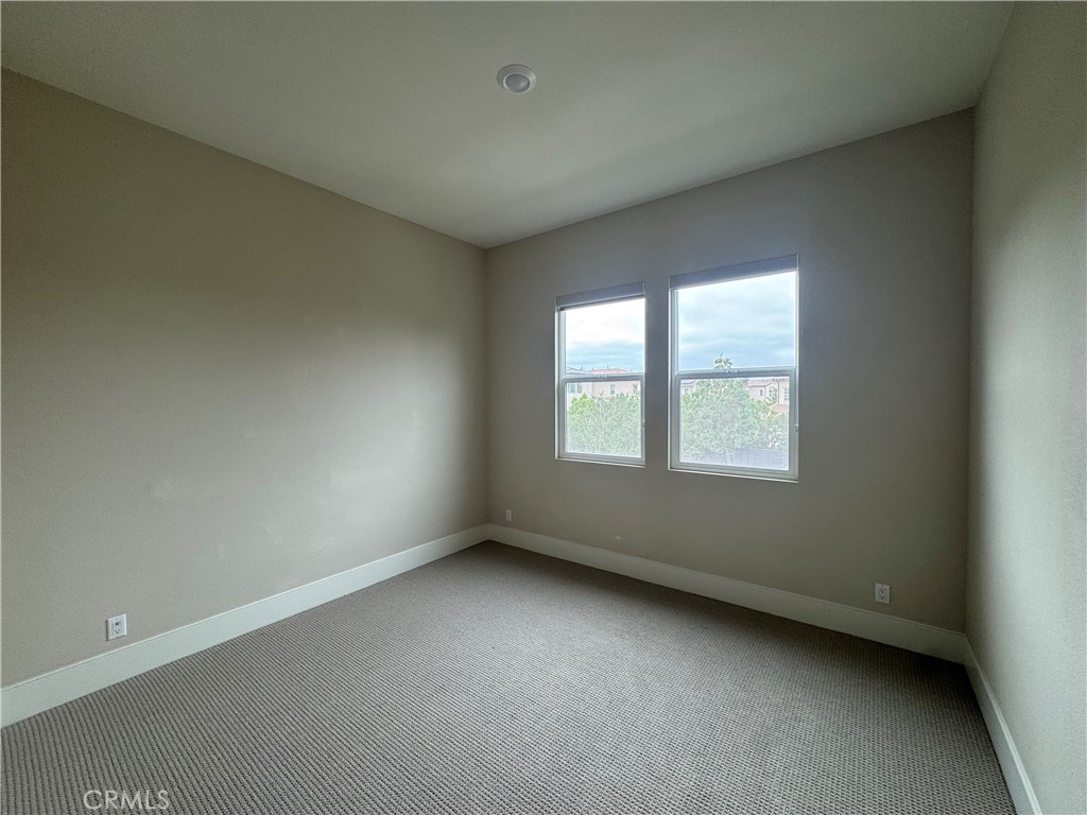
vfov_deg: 85.7
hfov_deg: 102.1
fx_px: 440
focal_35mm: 14
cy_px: 408
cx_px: 544
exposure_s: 1/99
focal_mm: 2.22
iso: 64
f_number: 2.2
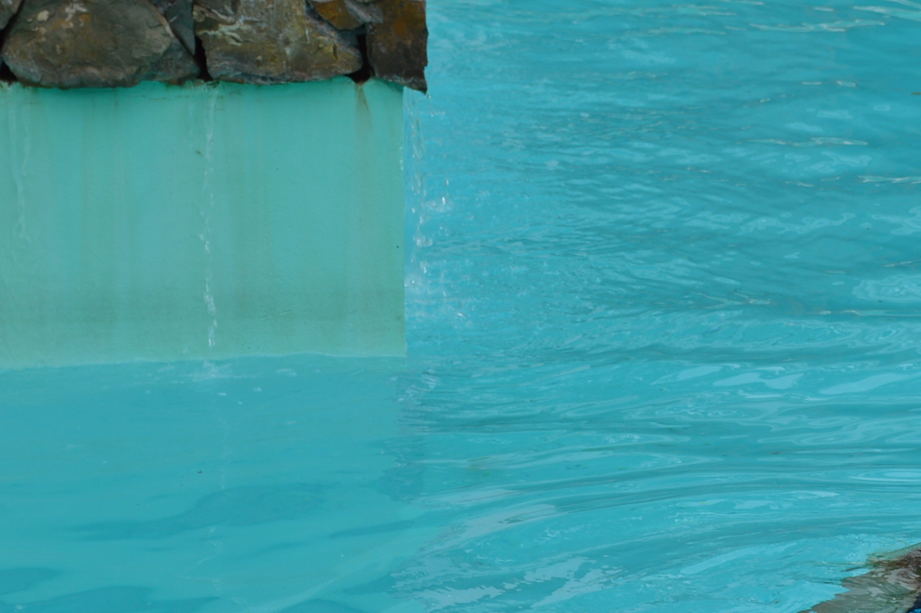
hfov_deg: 10.3
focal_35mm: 197
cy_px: 640
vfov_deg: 6.9
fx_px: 5041
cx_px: 1080
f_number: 8
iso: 100
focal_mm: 55
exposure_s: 1/250
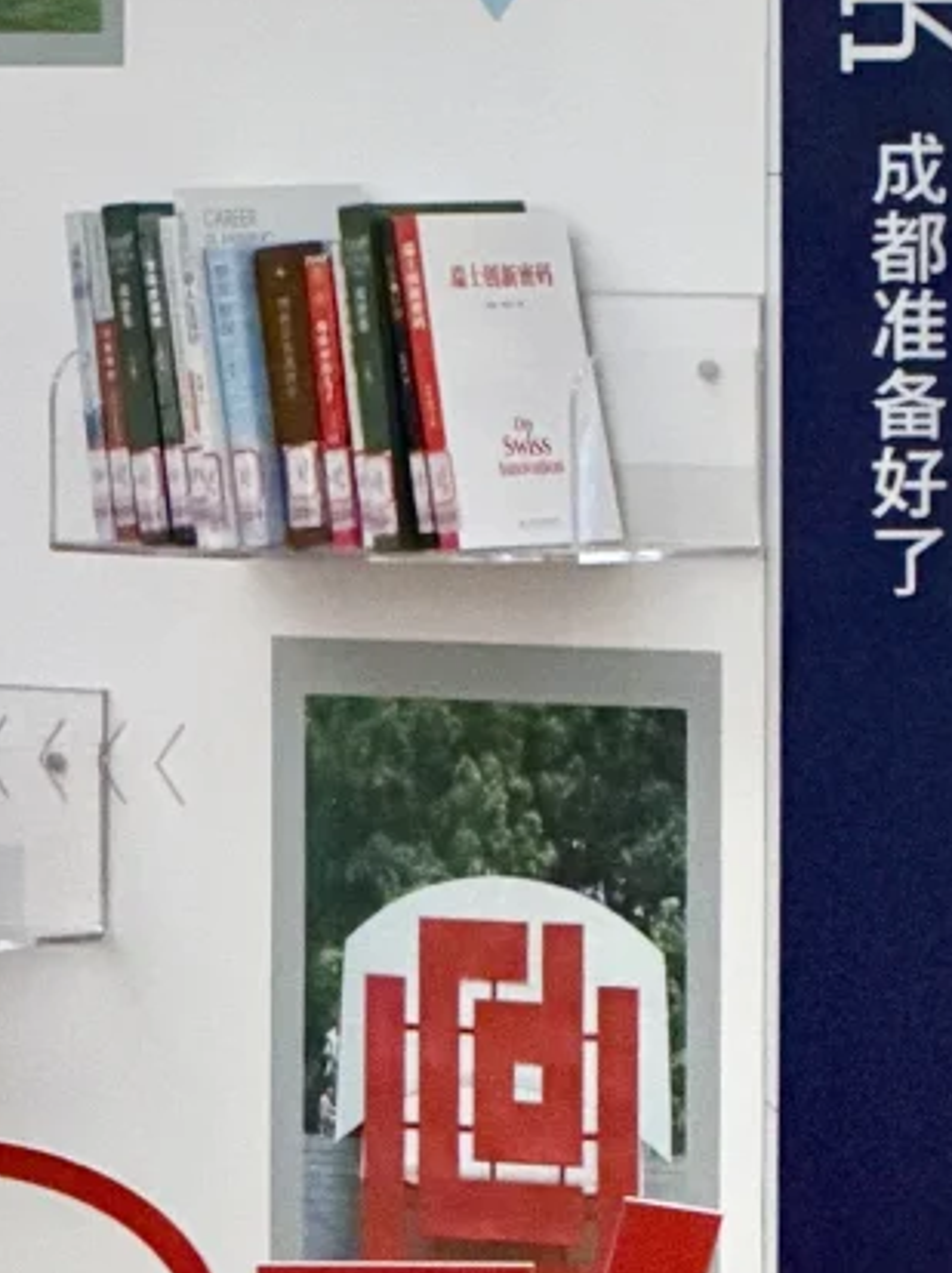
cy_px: 422
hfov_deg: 4.3
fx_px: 12817
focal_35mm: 349
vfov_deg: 5.7
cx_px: 776
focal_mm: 16.89
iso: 1600
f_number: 2.8
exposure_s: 1/33
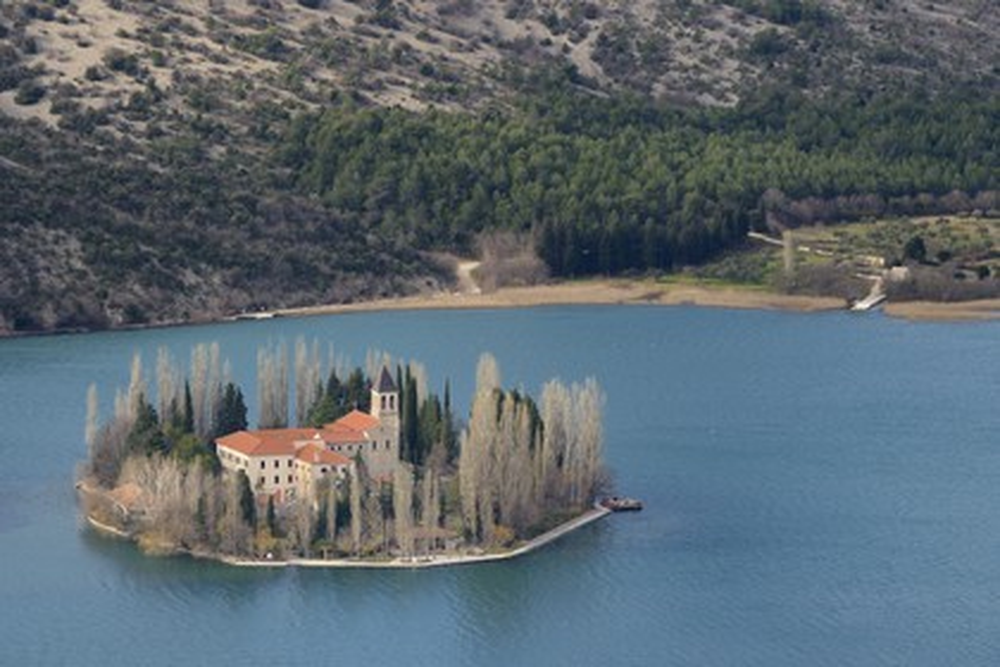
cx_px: 500
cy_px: 334
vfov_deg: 8.3
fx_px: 4583
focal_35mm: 165
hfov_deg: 12.5
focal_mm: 165
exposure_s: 1/320
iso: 250
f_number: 10
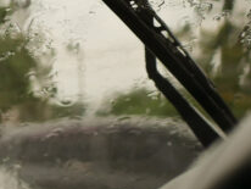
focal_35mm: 112
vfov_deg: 13.2
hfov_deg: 15.6
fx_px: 813
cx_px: -166
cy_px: 59
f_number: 1.8
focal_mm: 15
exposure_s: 1/1600
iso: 200
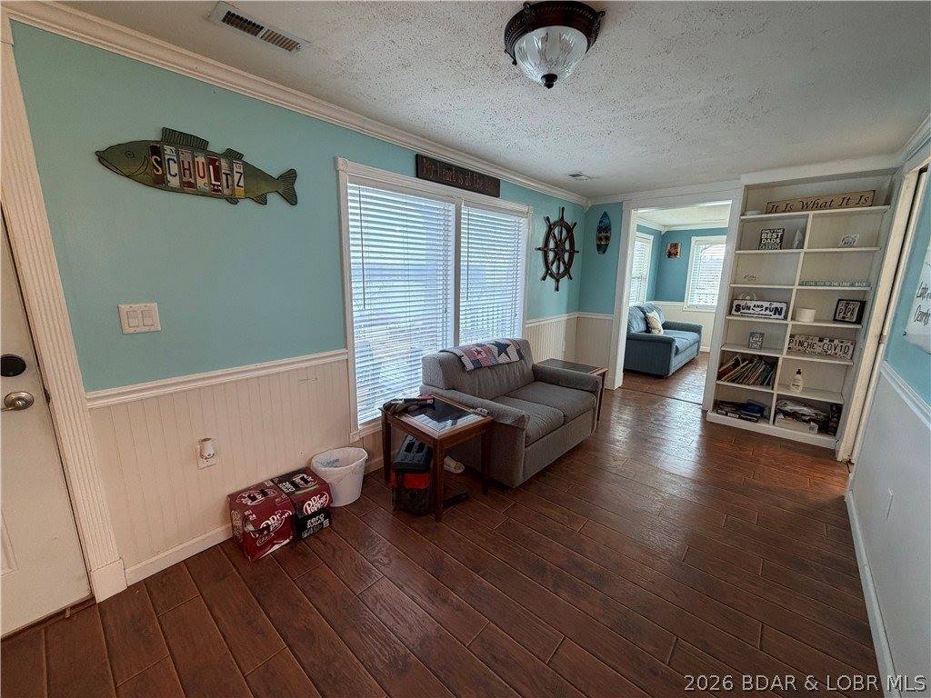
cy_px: 349
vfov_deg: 85.7
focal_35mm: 14
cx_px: 466
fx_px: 377
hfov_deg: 102.1
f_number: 2.2
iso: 320
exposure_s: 1/120
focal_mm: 2.22
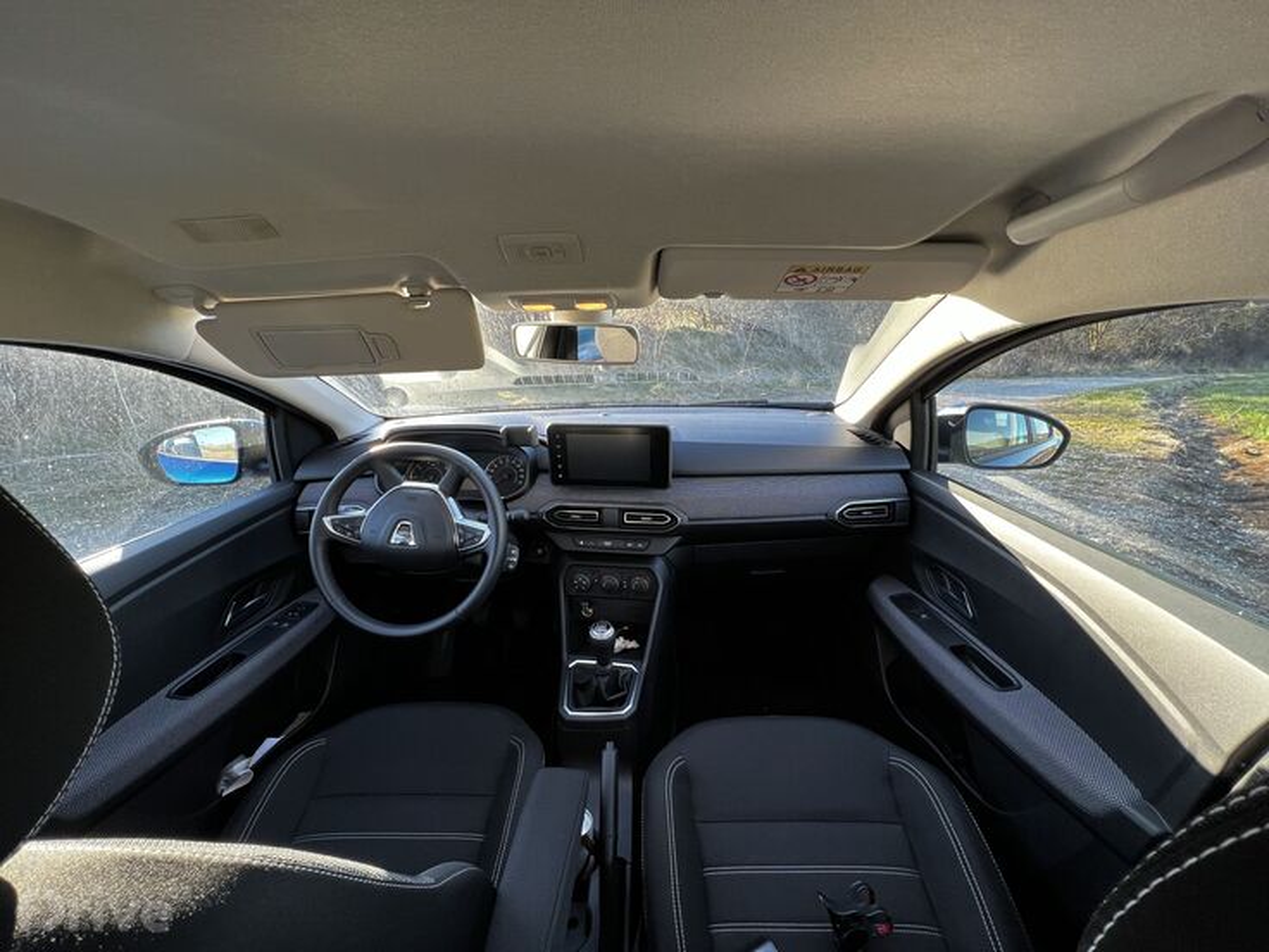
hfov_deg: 106.2
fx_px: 477
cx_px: 634
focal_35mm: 13
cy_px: 476
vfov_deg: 89.9
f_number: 1.8
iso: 80
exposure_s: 1/121
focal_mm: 1.57
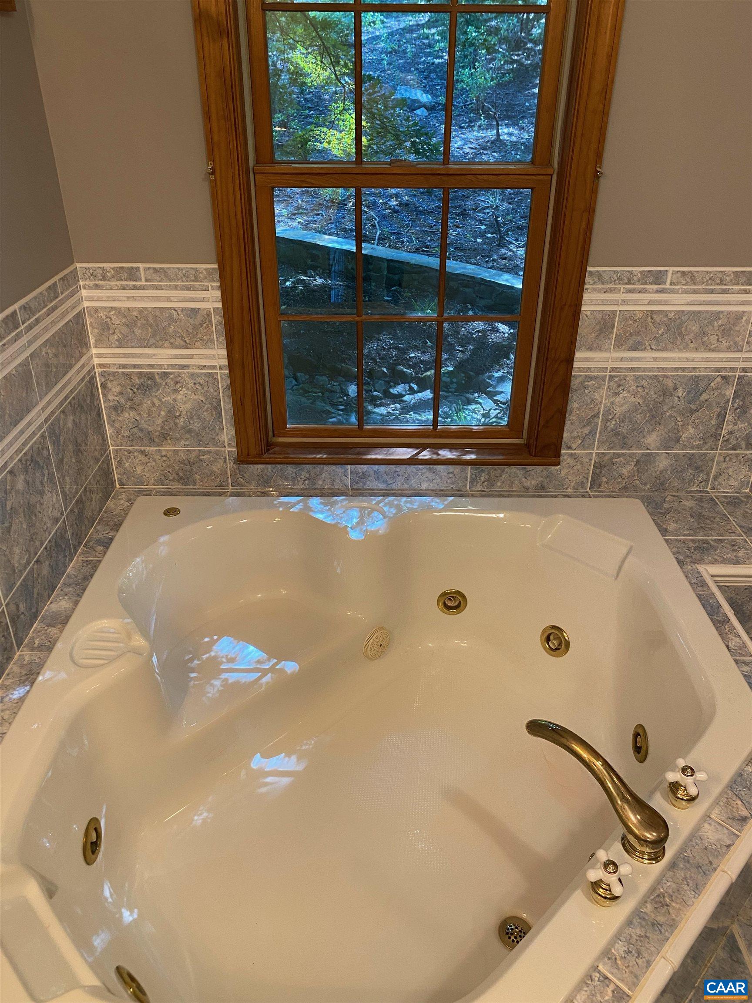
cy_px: 502
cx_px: 376
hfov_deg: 53.1
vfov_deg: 67.3
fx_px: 753
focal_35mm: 26
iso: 160
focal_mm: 4.25
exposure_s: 1/60
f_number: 1.8
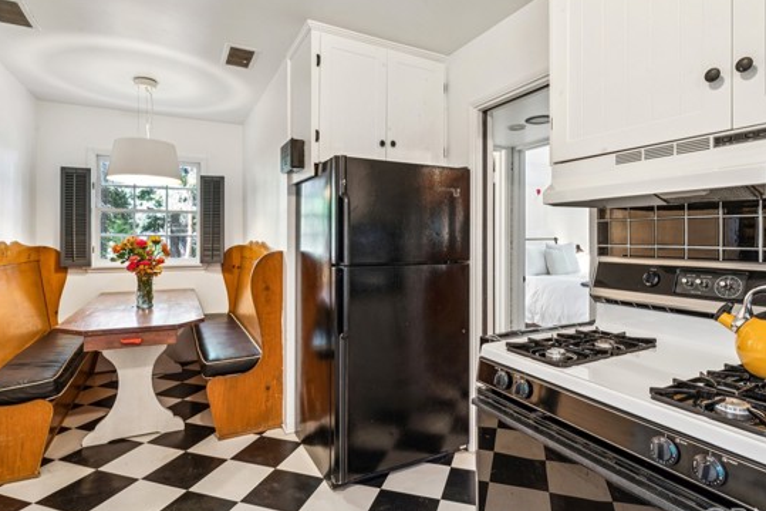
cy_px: 238
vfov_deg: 63.5
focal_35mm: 19
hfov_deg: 85.8
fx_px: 412
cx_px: 394
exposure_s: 3.2
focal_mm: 16.3
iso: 100
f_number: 13
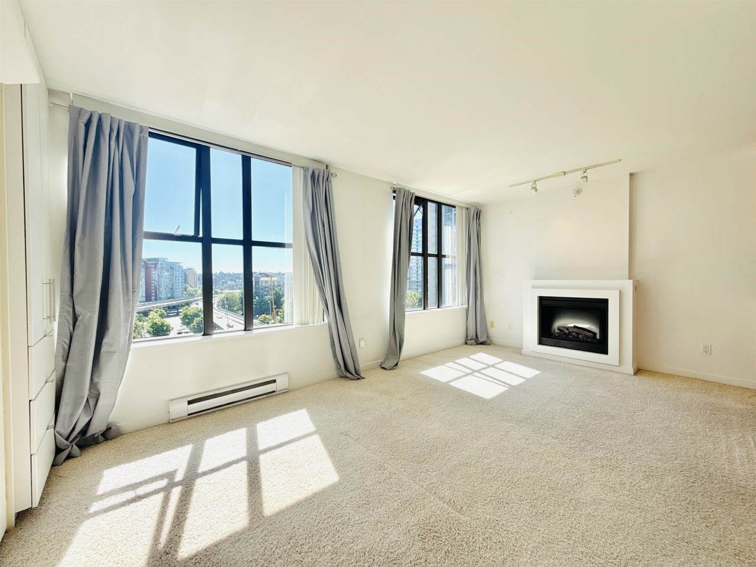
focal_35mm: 14
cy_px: 284
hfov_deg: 102.1
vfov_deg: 85.7
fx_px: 306
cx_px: 378
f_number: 2.2
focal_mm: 2.22
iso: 64
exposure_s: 1/841
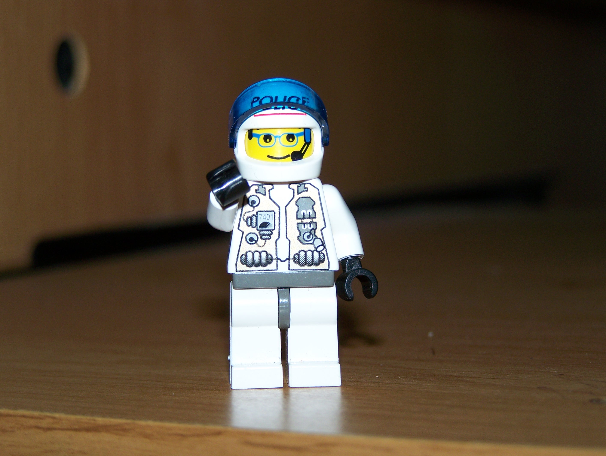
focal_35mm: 105
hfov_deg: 18.7
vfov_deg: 14.1
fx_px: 1839
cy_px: 228
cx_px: 303
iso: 80
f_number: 3.2
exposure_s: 1/100
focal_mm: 17.5
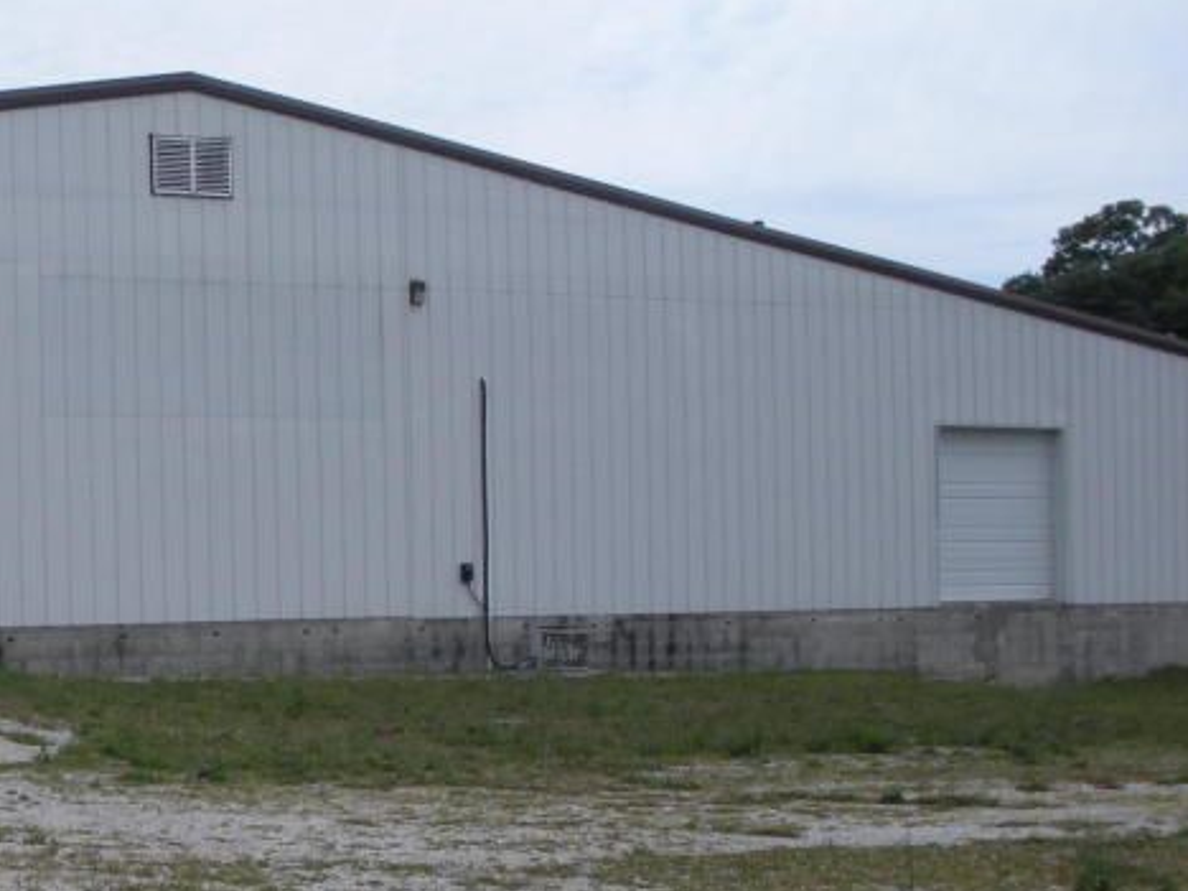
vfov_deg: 18.5
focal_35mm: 79
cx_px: -84
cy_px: 662
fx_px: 2711
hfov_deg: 23.4
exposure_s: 1/992
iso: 64
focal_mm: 6.3
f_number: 3.5
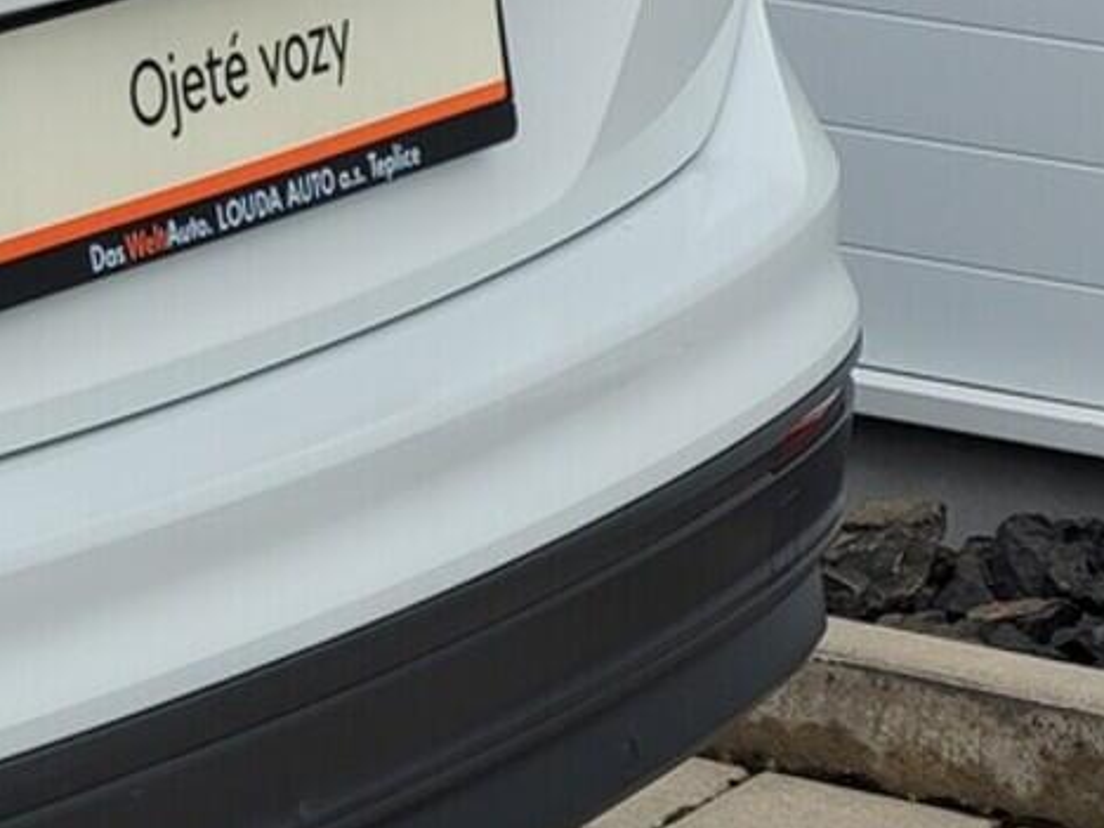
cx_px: -418
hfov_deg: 8.3
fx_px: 7463
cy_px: 349
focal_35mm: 234
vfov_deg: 6.3
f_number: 2.4
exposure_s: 1/385
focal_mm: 7.12
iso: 25
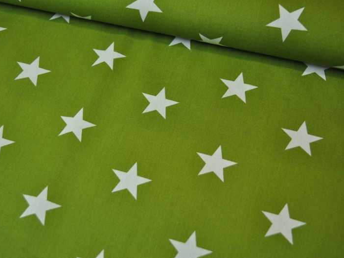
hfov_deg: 32.7
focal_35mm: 59
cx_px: 149
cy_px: 129
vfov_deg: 24.8
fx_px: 586
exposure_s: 1/100
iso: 400
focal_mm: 36
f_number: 5
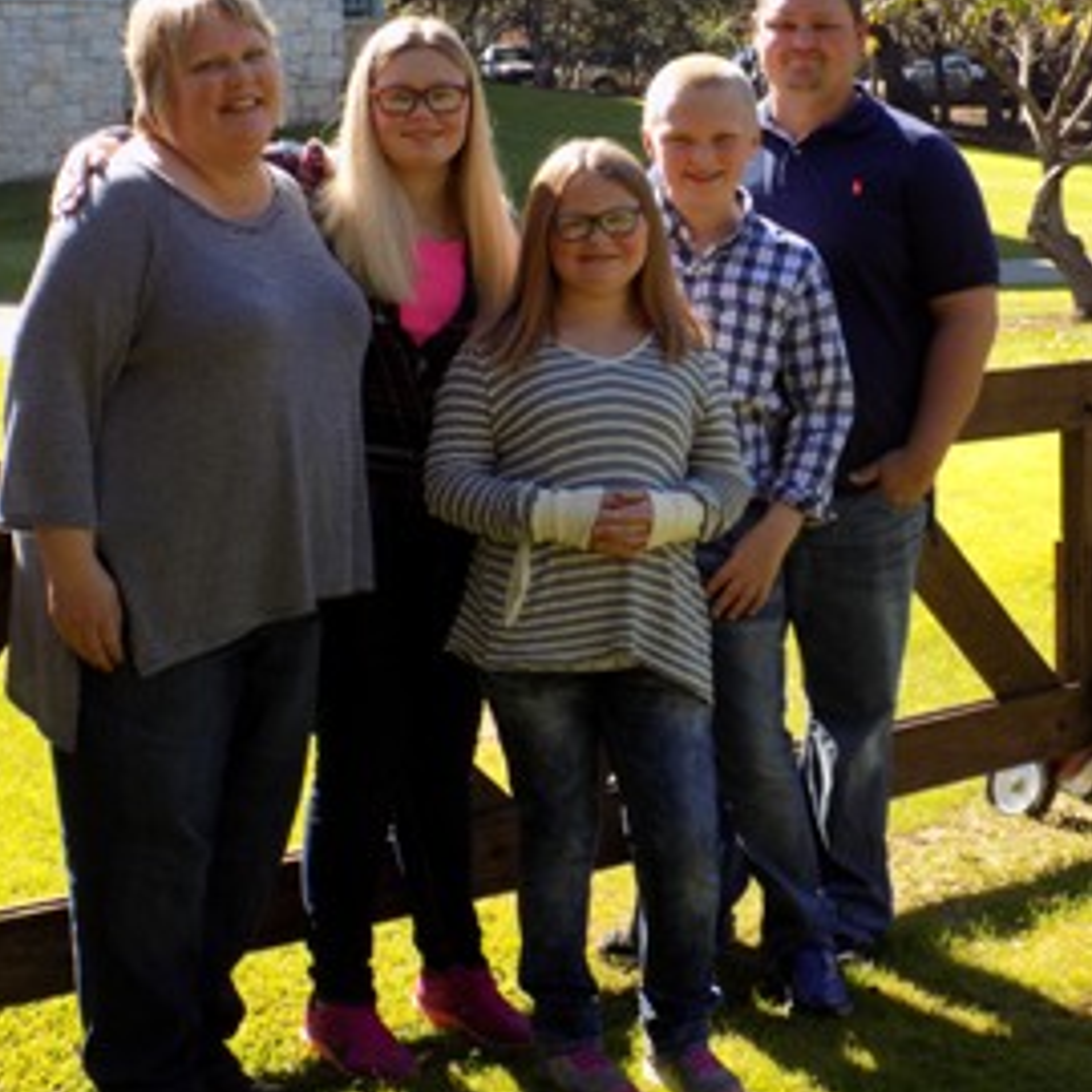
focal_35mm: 71
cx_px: 538
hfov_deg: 24.3
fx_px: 2534
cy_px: 445
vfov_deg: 24.3
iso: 80
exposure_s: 1/200
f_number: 4
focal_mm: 10.5
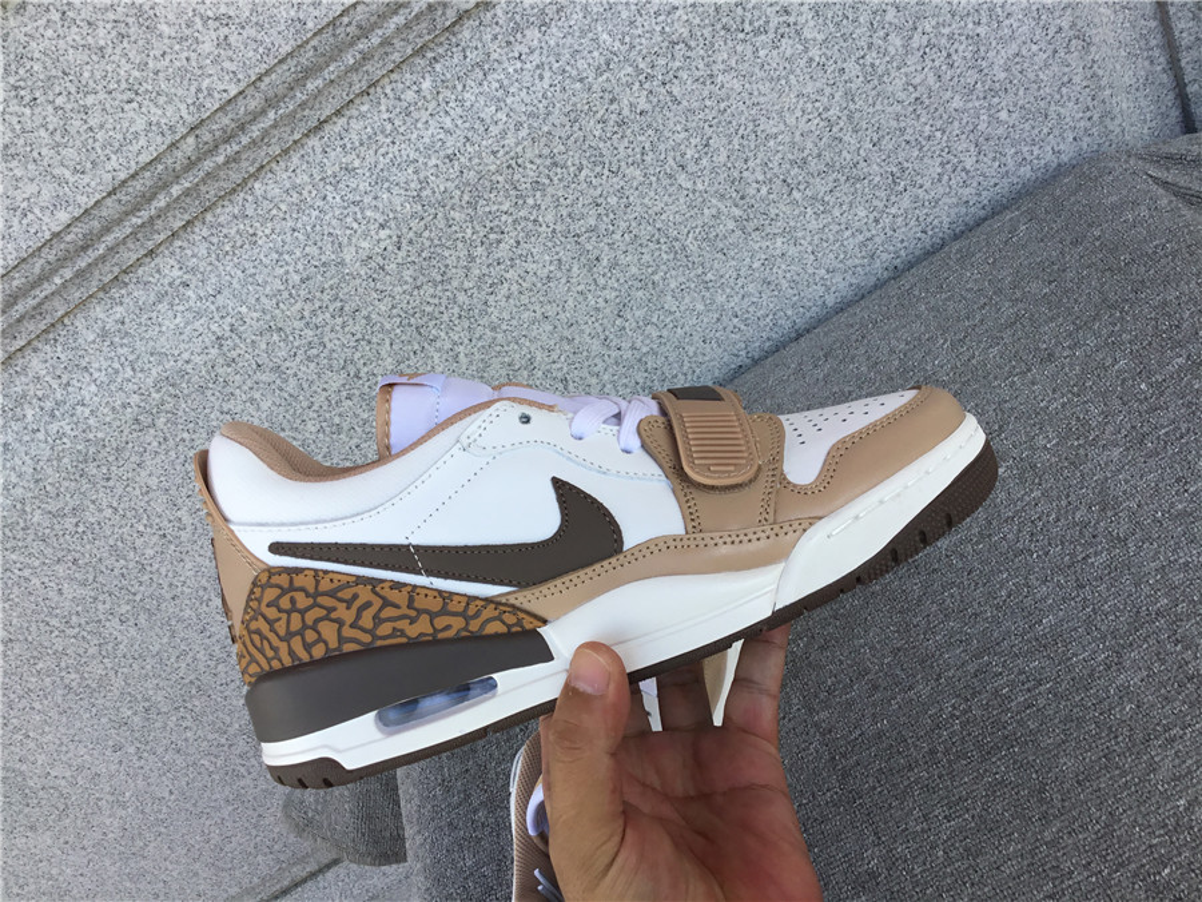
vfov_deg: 45.4
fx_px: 1076
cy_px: 451
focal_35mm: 31
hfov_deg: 58.4
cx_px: 601
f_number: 2.4
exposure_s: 1/319
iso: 25
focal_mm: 3.3
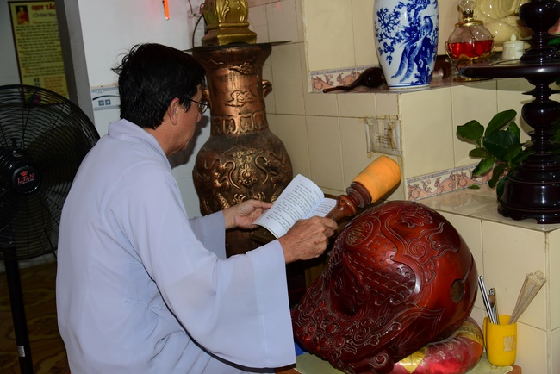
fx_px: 685
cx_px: 280
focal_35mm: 44
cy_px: 187
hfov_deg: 44.5
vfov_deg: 30.5
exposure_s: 1/60
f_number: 4
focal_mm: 44
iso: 320
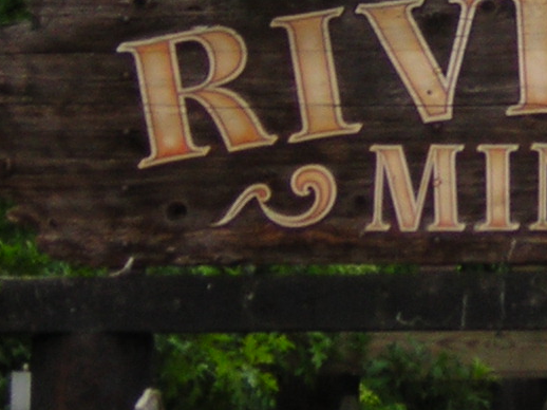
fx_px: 3759
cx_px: 736
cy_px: -138
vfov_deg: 6.2
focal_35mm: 238
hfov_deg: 8.2
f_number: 3.9
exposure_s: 1/45.7
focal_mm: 10.1
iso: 50
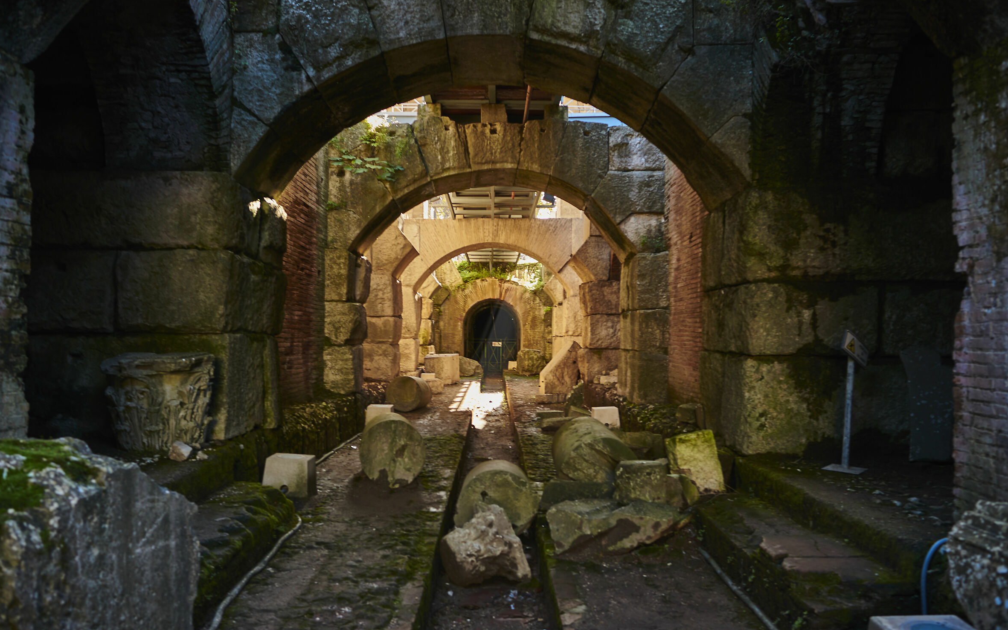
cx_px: 502
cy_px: 324
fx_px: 797
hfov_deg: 64.6
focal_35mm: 29
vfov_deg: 43.1
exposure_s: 1/30
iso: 100
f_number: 4
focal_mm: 28
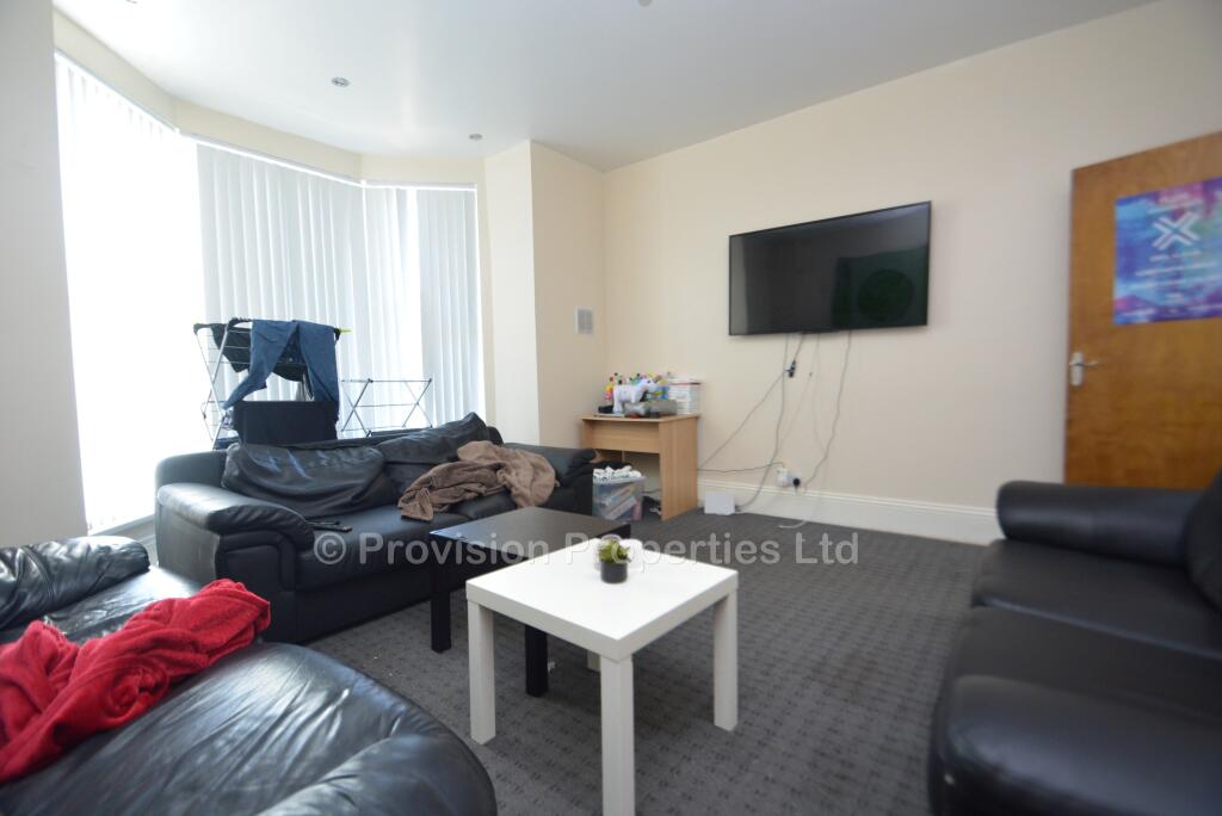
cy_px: 408
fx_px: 509
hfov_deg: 100.4
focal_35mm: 15
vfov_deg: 77.4
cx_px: 611
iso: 800
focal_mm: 10
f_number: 4
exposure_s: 1/60
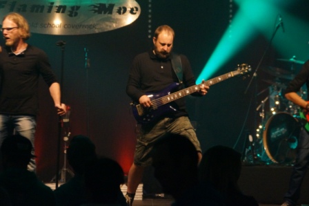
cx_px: 154
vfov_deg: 7.0
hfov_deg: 10.6
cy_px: 103
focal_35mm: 195
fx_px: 1672
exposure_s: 1/30
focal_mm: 130
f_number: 5.6
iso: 3200
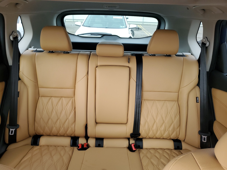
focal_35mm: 26
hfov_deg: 67.3
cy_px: 85
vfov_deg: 53.1
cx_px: 114
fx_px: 170
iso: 80
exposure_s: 1/120
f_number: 1.5
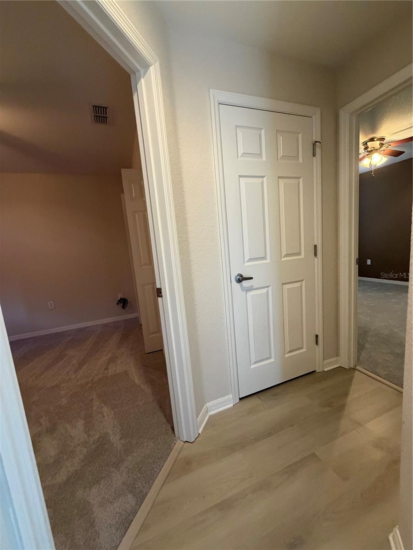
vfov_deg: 102.1
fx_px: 223
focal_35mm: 14
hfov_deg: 85.7
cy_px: 275
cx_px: 206
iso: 500
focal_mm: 2.22
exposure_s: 1/60
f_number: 2.2
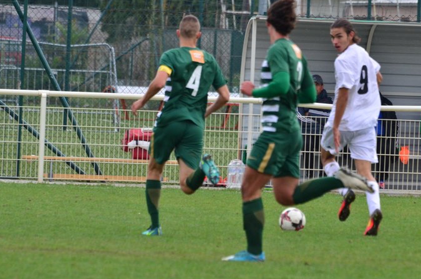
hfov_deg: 3.9
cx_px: 245
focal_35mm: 533
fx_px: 6220
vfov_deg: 2.6
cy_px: 140
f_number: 7.1
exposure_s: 1/1000
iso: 1000
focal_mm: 300
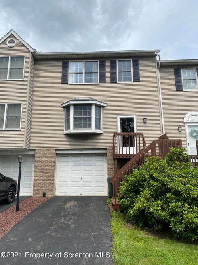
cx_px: 99
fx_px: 198
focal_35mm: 26
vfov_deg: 67.3
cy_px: 132
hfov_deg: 53.0
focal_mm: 4.25
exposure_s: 1/2105
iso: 32
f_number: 1.8
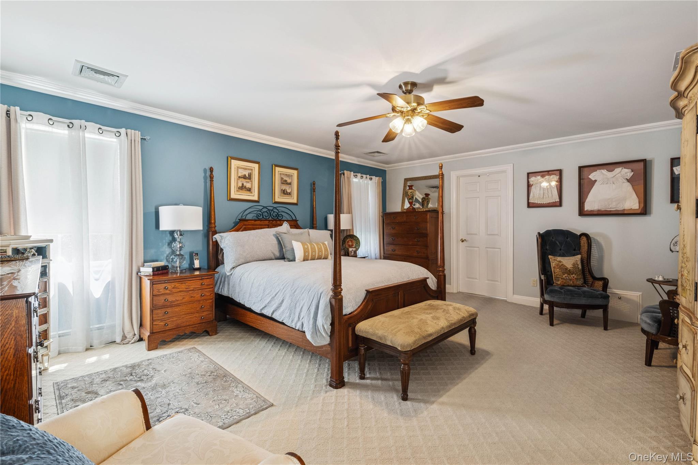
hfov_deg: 100.4
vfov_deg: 77.3
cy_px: 232
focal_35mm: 15
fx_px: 291
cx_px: 349
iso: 640
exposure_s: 1/4
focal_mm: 15
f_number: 14
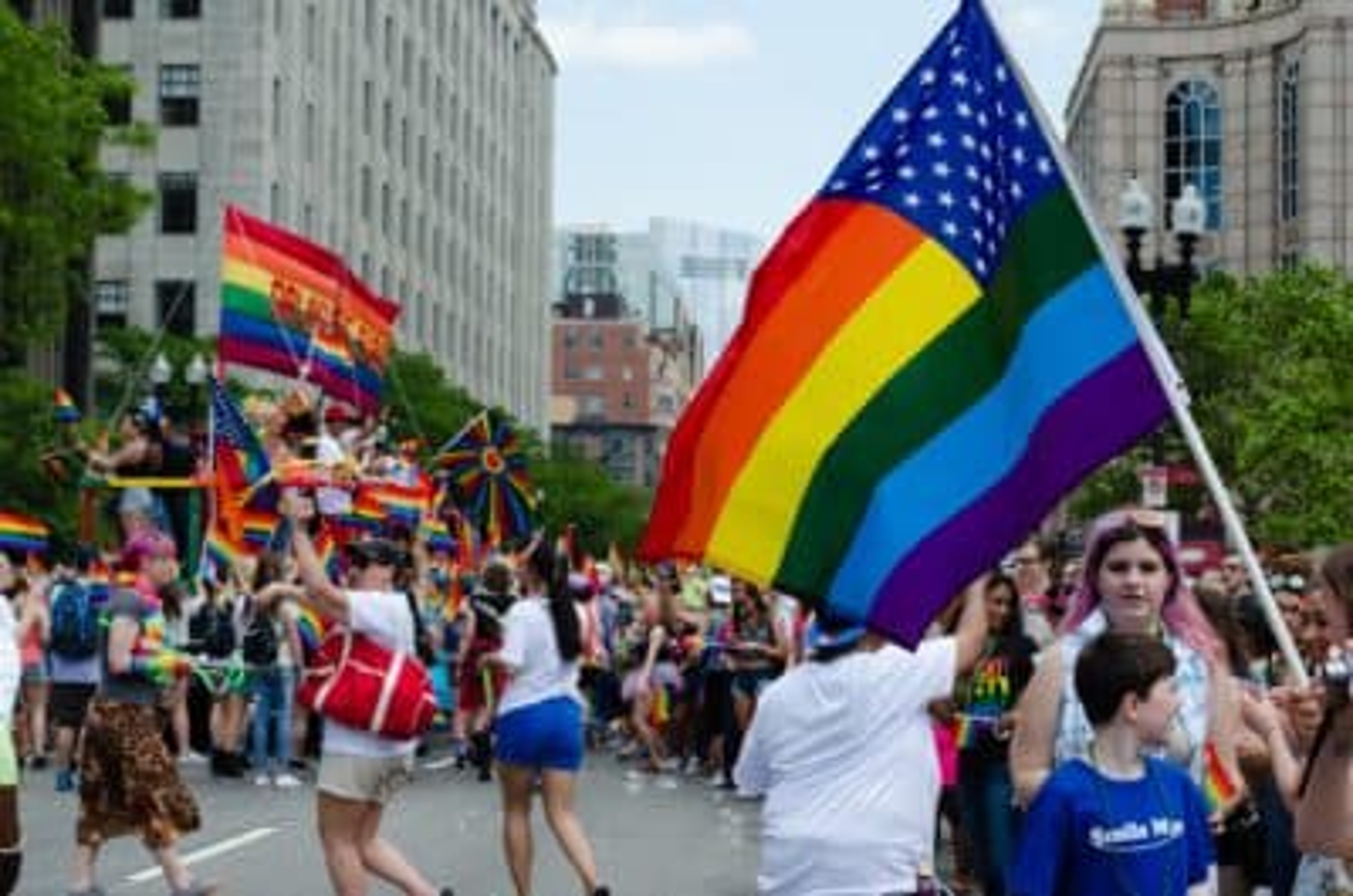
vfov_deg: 18.8
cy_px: 448
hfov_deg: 28.1
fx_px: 2701
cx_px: 676
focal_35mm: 72
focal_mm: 48
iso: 800
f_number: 8
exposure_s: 1/1000
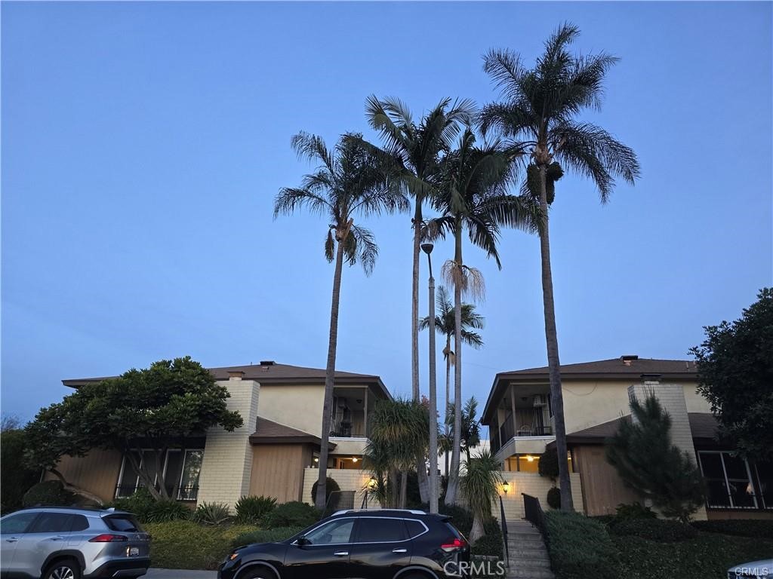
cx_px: 386
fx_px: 514
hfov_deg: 73.9
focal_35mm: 23
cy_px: 290
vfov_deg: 58.9
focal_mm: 6.3
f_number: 1.7
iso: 250
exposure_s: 1/120
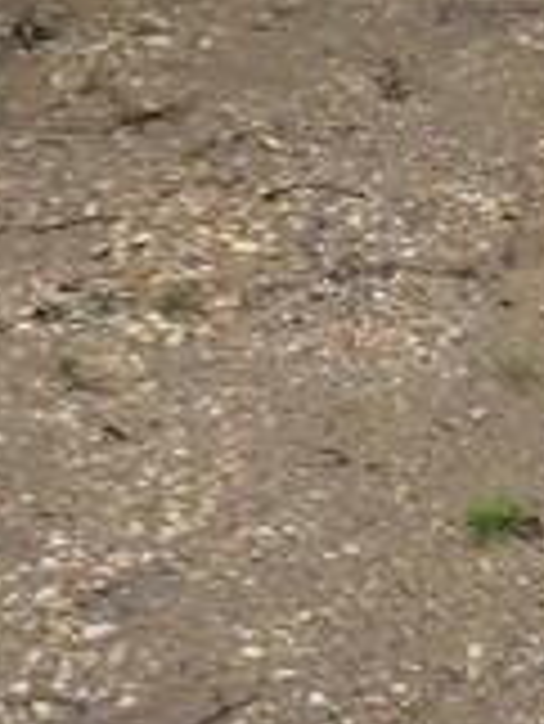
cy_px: -666
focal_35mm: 144
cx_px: 450
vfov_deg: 12.3
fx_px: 3013
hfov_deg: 10.3
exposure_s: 1/164
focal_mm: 4.15
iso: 32
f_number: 2.2
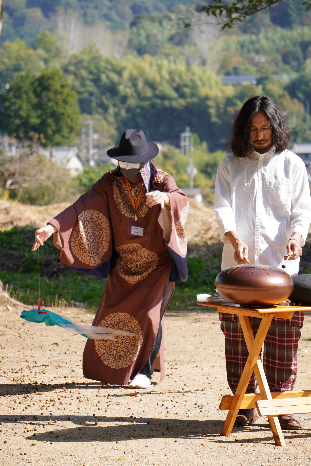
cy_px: 233
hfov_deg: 7.1
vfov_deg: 10.5
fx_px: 2523
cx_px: 156
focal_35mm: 195
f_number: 6.3
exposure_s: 1/200
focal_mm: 130
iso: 100
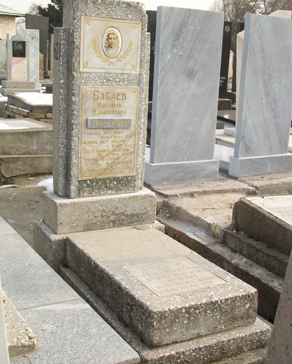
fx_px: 518
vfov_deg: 38.8
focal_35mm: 48
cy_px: 187
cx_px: 147
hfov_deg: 31.5
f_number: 3
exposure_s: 1/320
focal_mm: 7.6
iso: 64
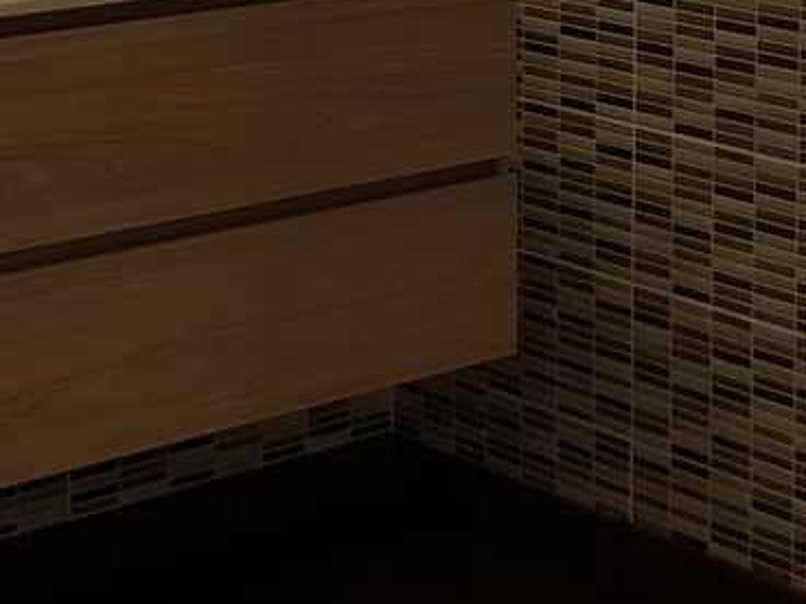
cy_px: -81
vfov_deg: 12.8
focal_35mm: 113
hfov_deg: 17.0
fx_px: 2631
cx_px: 806
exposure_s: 1/100
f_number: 1.7
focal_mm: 4.2
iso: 40
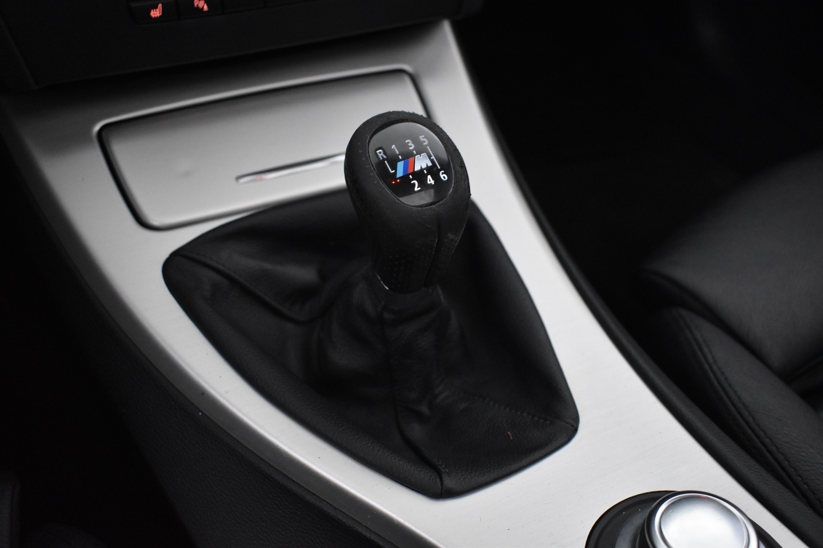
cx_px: 412
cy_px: 274
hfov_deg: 57.2
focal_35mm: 33
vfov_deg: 40.0
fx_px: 754
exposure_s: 1/40
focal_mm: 22
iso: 2800
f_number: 3.8
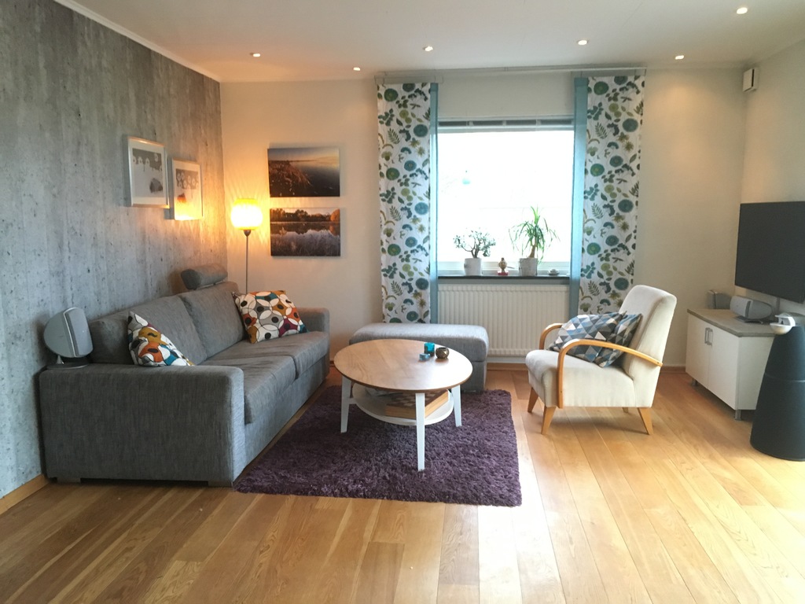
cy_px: 302
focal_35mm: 29
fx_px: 674
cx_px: 402
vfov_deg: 48.2
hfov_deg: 61.7
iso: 200
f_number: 2.2
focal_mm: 4.15
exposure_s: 1/25
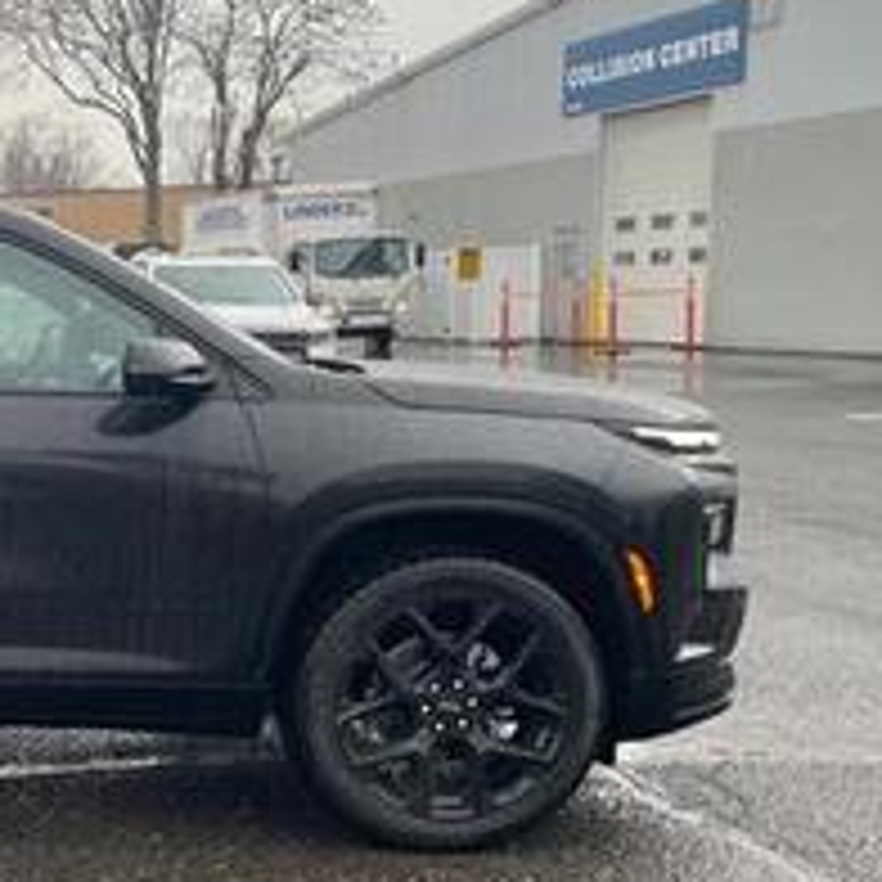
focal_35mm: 59
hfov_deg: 25.9
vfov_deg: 29.0
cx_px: -180
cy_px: 531
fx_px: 1701
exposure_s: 1/217
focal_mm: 4.2
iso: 32
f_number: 1.6
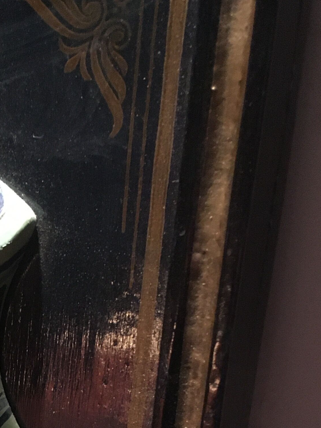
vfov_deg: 23.3
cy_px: 489
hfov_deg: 18.4
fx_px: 965
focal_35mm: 78
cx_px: -9
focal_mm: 4.15
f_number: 2.2
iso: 200
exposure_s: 1/17
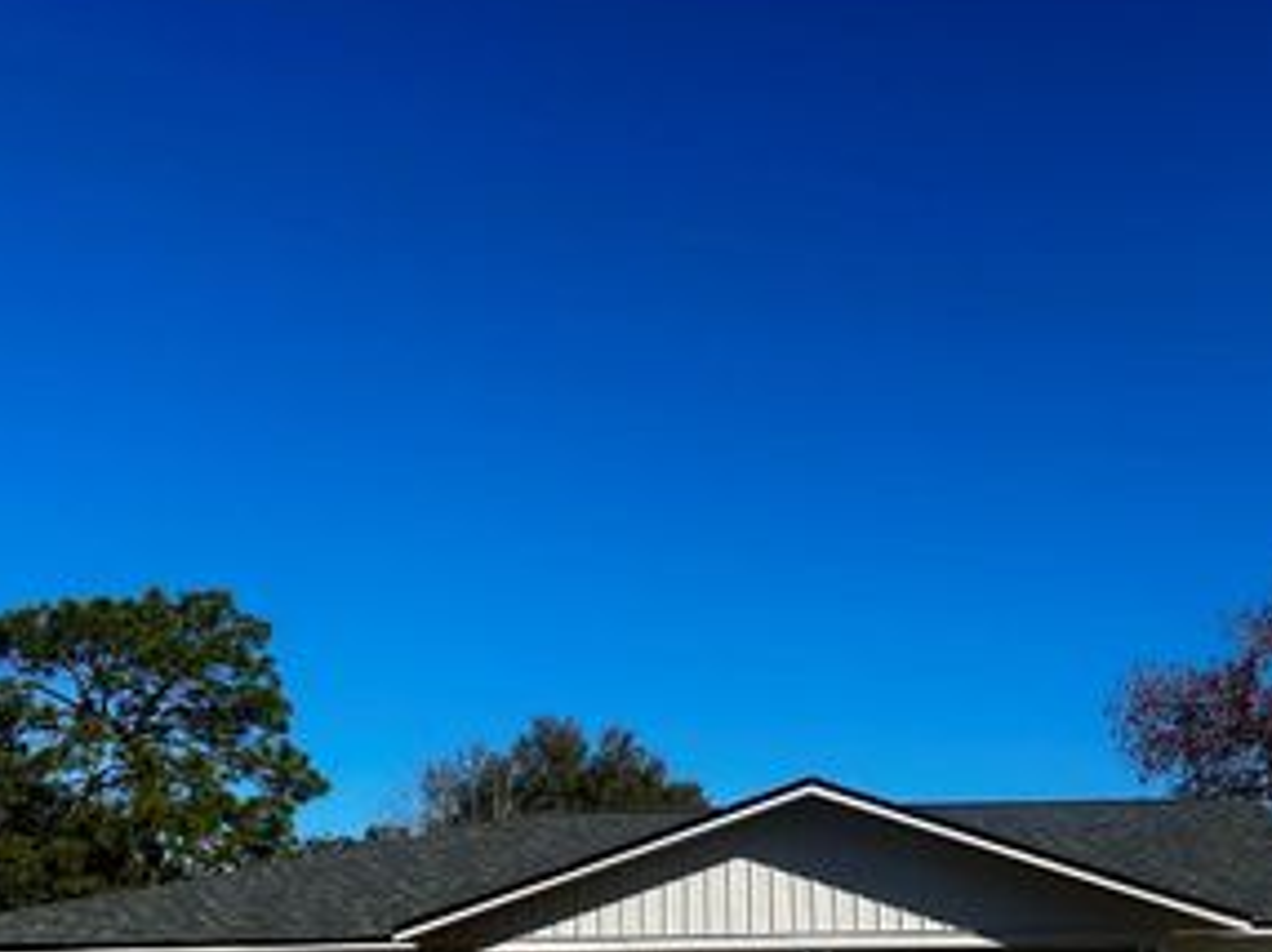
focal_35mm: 42
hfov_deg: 44.7
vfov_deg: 33.7
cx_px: 743
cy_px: 696
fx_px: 1542
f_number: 1.78
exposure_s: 1/5525
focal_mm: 6.86
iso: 80
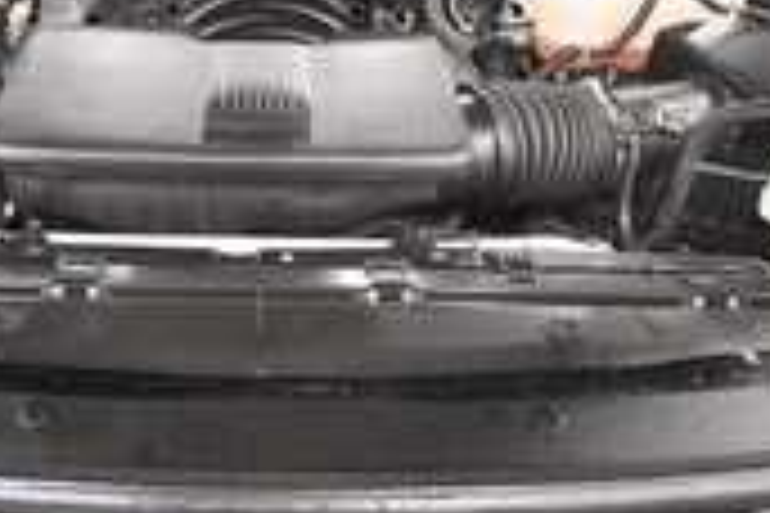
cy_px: 97
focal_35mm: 35
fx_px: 749
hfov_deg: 53.9
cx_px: 293
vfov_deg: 36.5
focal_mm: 10
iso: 3200
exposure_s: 1/100
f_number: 4.5
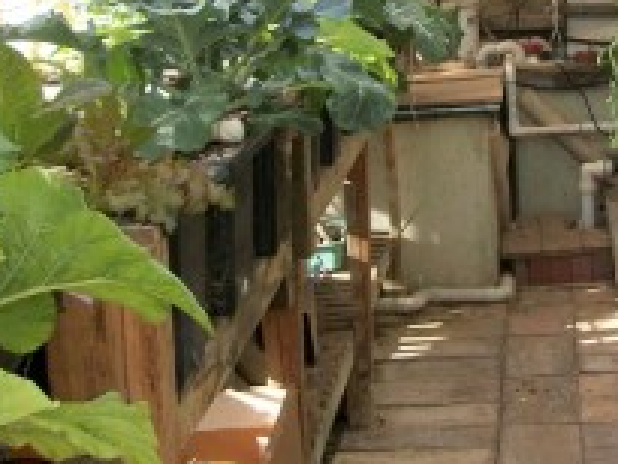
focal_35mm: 100
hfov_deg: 19.5
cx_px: 443
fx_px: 1786
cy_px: 99
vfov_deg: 14.7
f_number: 2.9
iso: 80
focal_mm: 5.7
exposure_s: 1/160
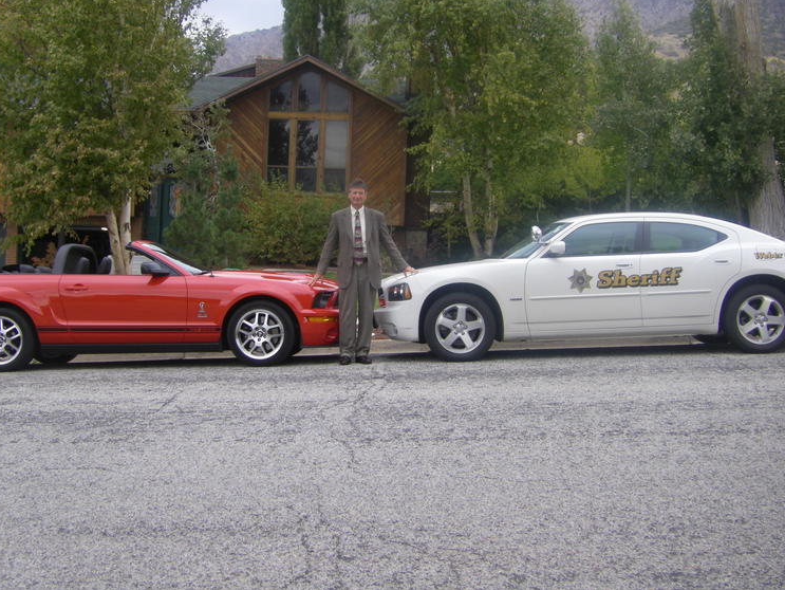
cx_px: 365
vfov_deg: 31.4
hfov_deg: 41.2
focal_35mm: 46
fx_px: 1044
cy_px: 234
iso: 64
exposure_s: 1/160
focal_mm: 6.3
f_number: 3.5
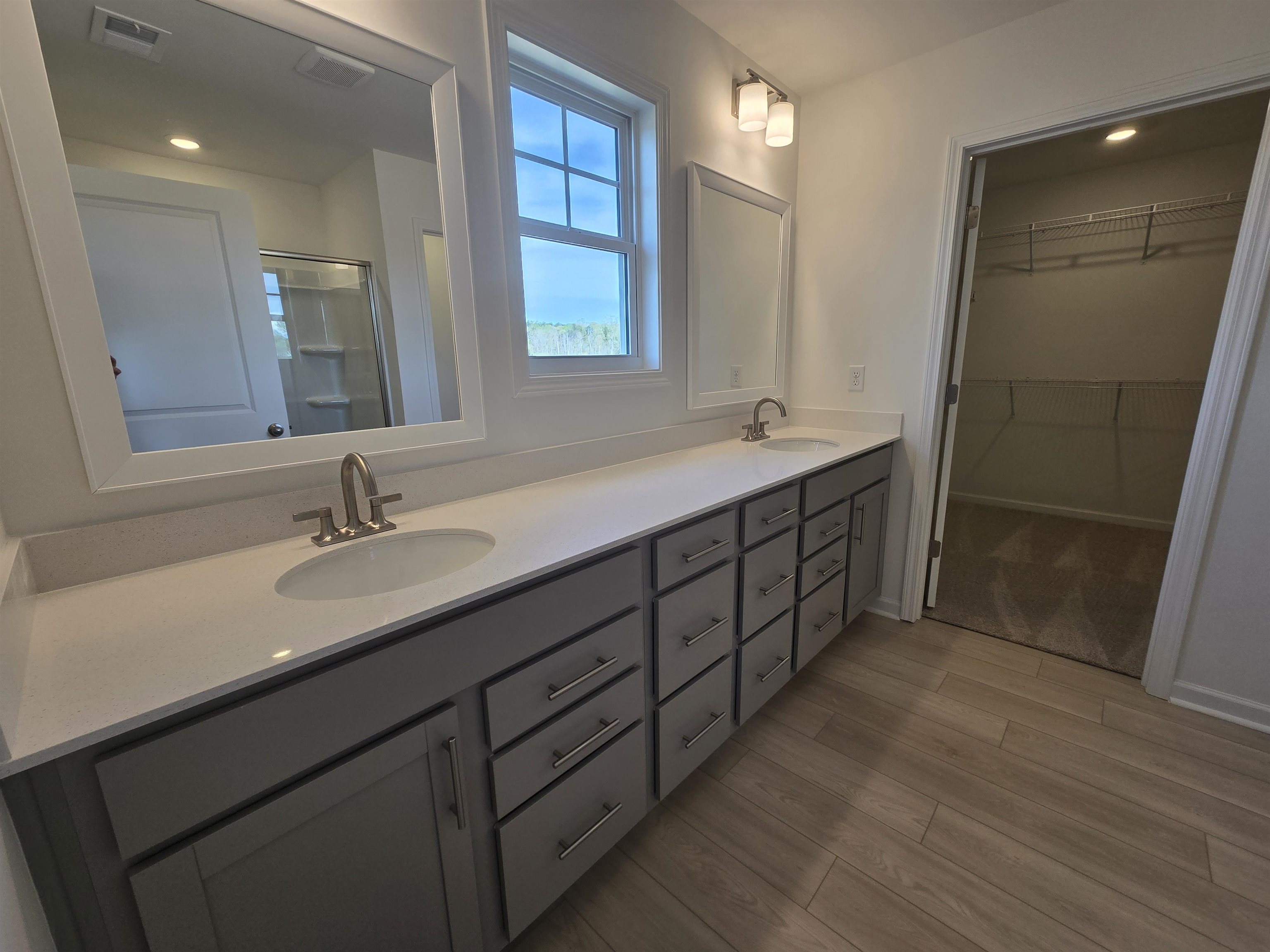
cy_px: 476
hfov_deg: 106.2
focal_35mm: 13
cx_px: 635
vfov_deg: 89.9
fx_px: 477
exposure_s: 1/137
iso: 50
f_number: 2.2
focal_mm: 2.2
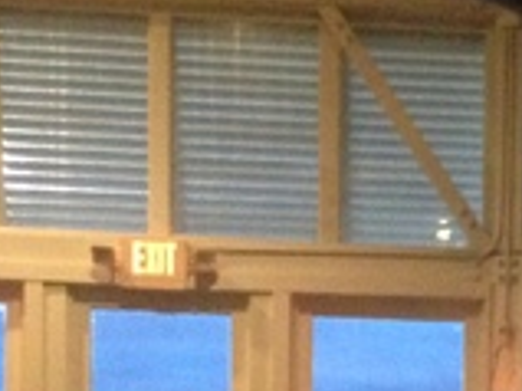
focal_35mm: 133
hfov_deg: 14.3
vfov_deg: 10.7
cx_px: 660
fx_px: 2004
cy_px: 624
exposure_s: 1/15
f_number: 2.4
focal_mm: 4.12
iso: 800
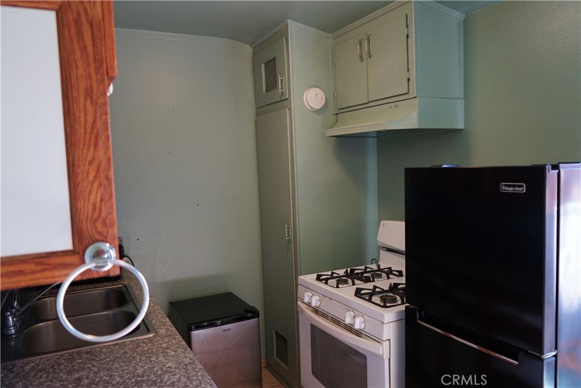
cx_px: 290
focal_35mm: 28
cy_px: 194
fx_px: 452
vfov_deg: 46.4
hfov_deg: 65.5
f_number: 3.5
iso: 250
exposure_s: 1/60
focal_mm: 28
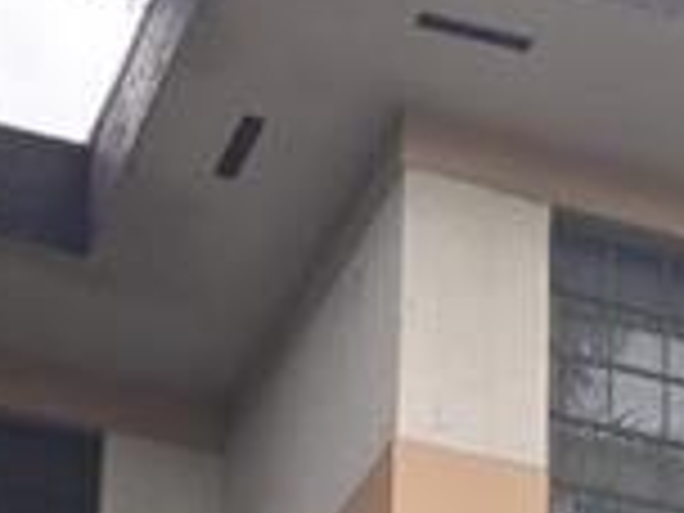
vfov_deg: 8.9
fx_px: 3023
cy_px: 1179
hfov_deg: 12.8
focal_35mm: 153
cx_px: 621
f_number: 2.2
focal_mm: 4.15
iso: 25
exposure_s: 1/295
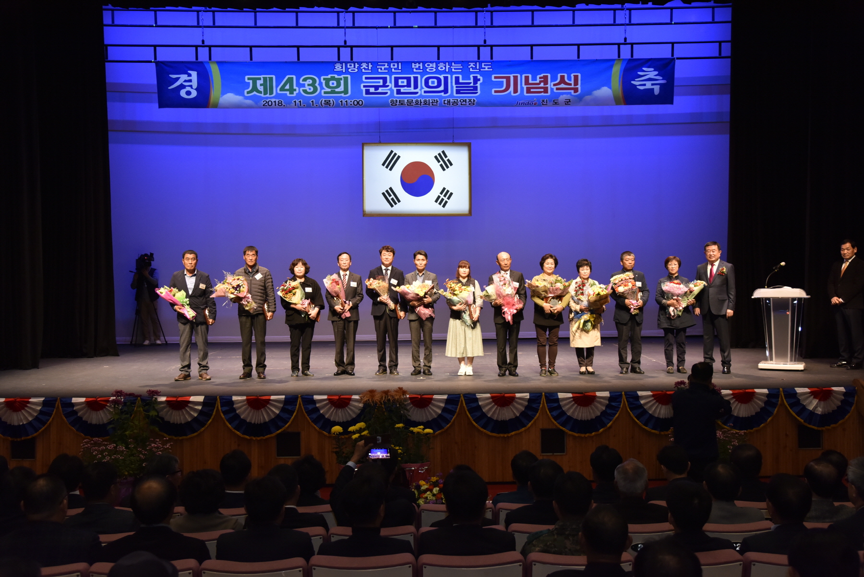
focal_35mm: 40
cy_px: 288
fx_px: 960
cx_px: 432
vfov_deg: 33.4
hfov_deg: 48.4
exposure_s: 1/125
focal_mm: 40
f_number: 5
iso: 1250
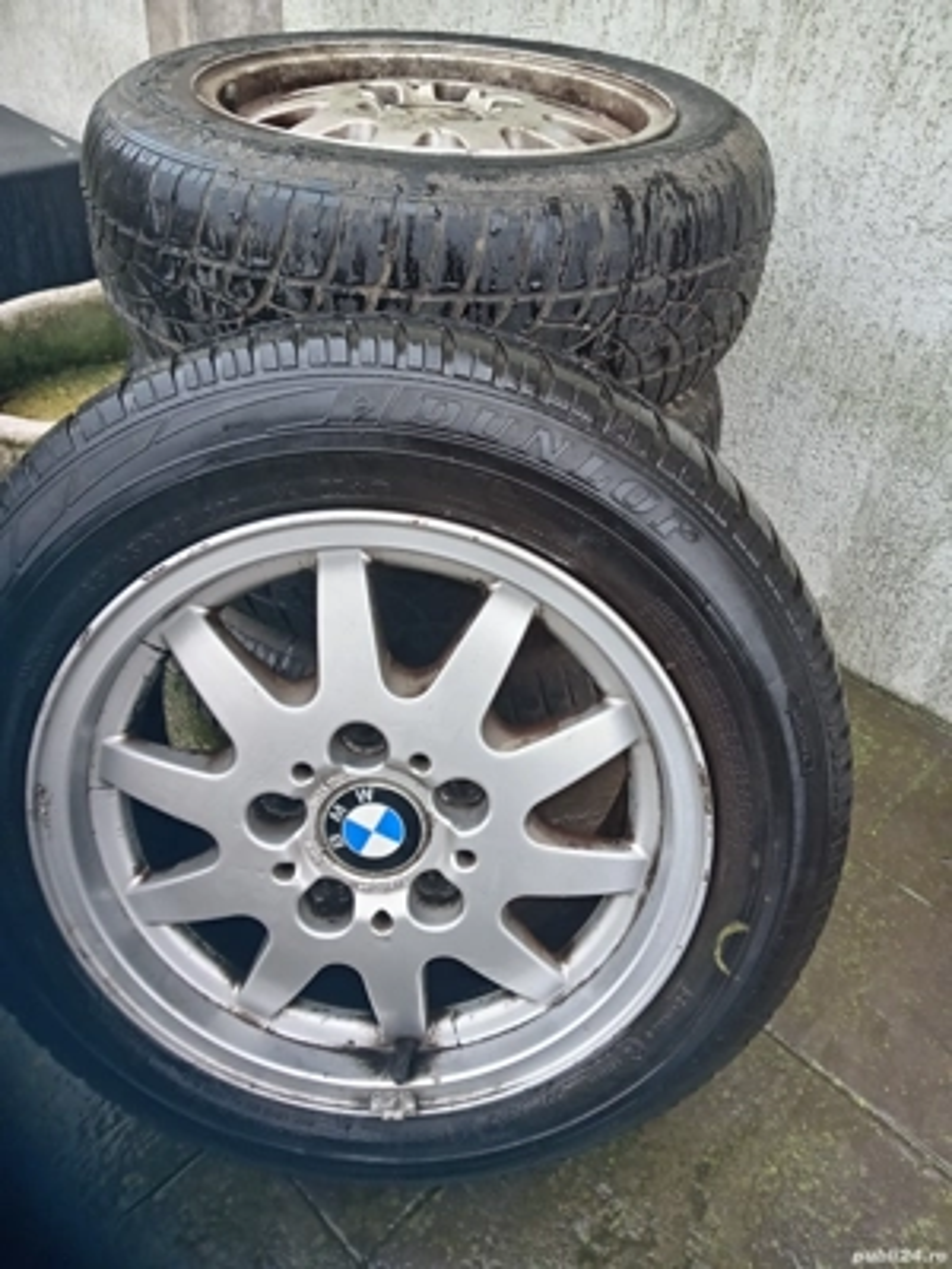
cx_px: 476
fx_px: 990
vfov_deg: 65.3
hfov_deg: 51.4
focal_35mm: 27
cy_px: 634
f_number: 1.8
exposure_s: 1/25
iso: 401
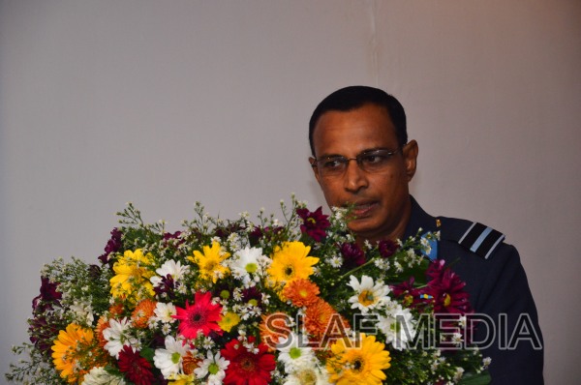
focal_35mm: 158
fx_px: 2538
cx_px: 290
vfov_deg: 8.7
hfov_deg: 13.1
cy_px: 192
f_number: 6.3
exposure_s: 1/100
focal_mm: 105
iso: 800
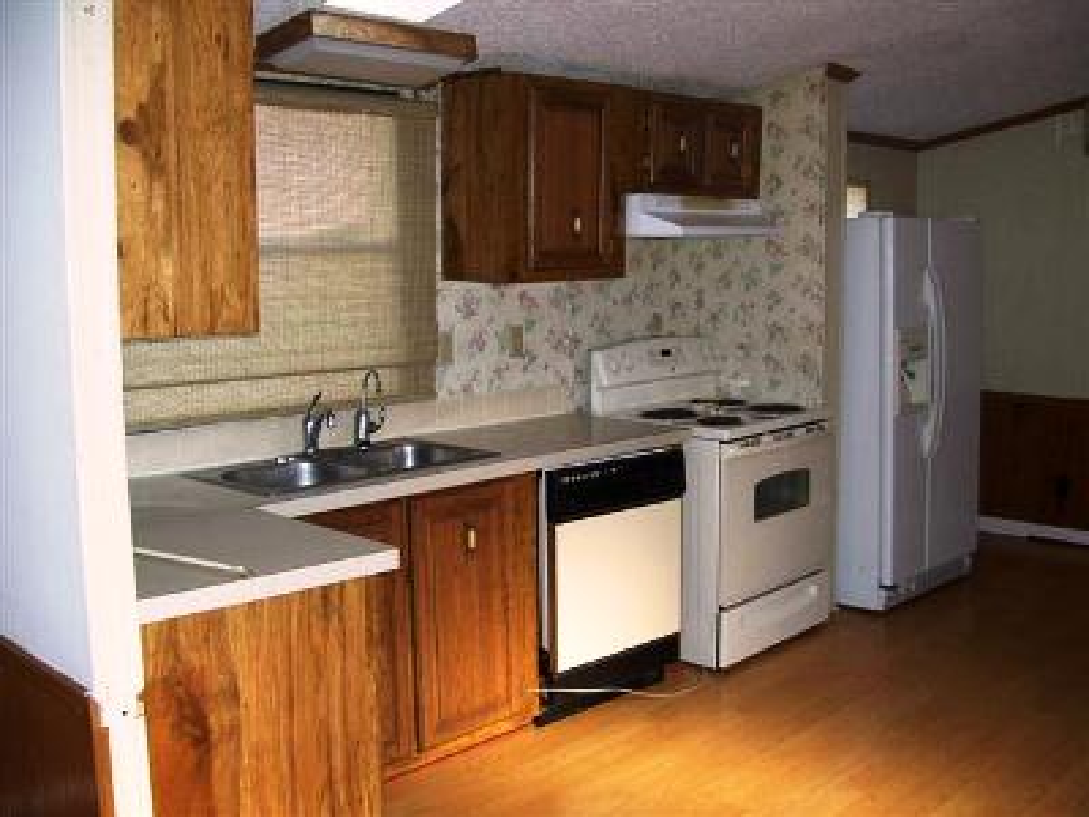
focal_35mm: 36
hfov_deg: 51.4
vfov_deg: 39.7
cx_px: 544
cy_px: 408
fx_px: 1133
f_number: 2.7
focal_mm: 6
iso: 80
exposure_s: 1/60
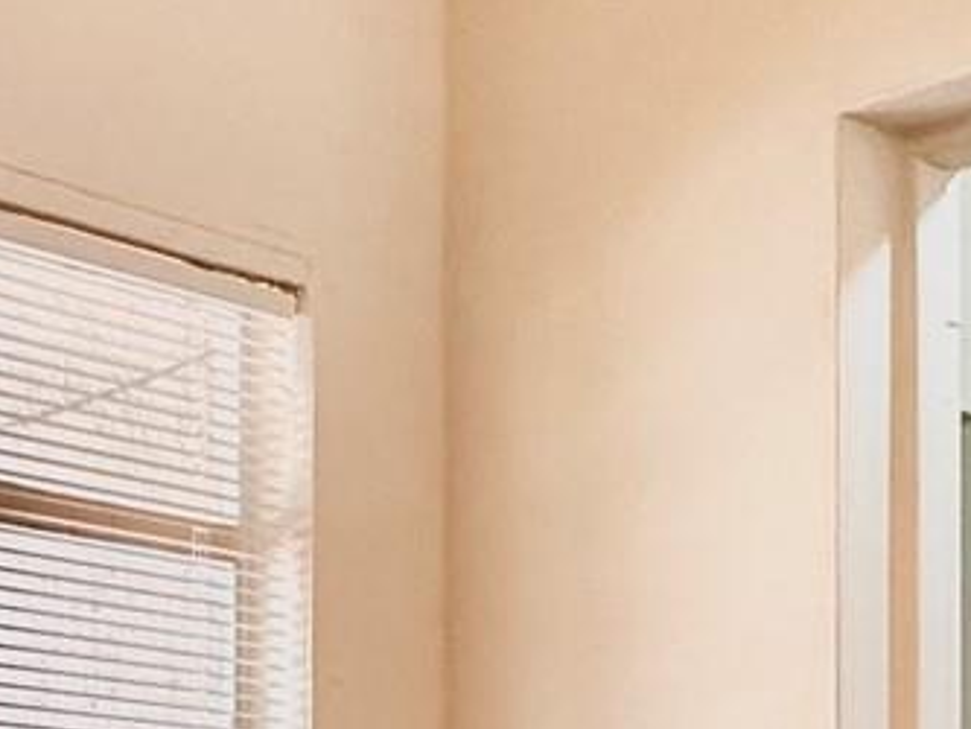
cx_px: 624
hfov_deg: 22.7
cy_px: 1018
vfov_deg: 16.0
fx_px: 2413
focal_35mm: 86
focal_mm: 2.22
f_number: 2.2
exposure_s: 1/120
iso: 250
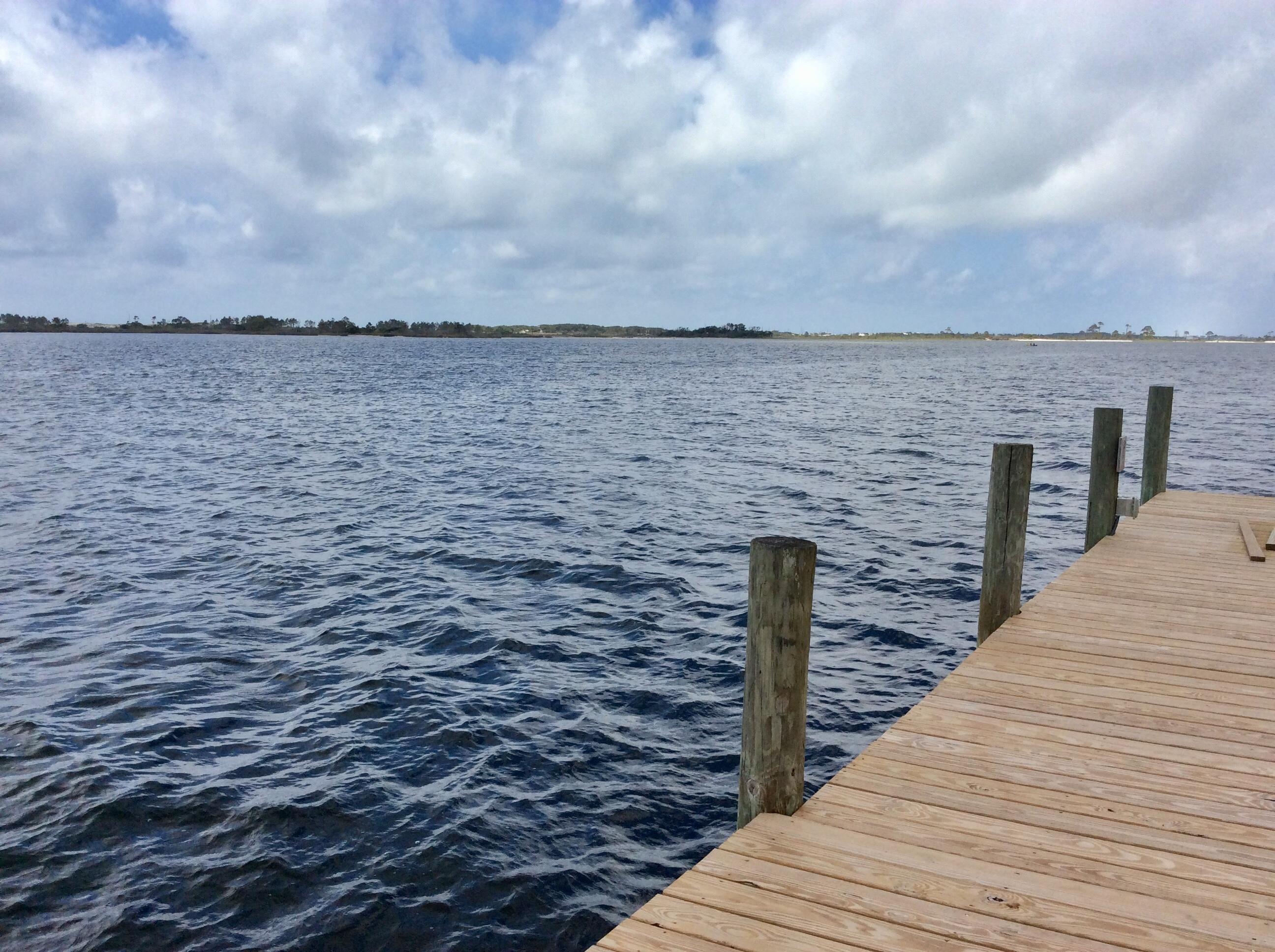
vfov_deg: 44.1
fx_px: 1177
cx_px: 638
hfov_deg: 56.9
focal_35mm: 32
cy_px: 476
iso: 32
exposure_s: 1/2119
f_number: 2.4
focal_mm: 3.3
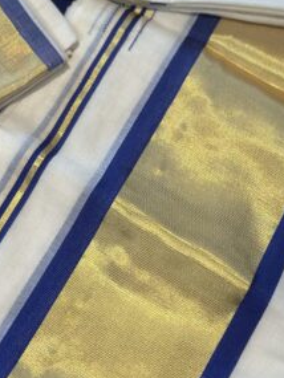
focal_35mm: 100
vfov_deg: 19.1
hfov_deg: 14.8
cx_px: 137
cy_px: 11
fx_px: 1093
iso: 100
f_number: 1.78
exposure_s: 1/120
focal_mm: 6.86
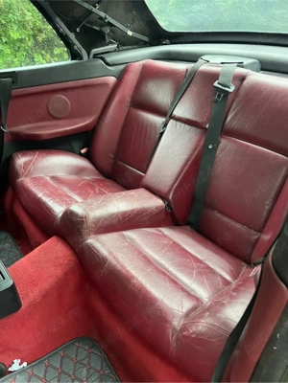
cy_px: 192
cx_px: 144
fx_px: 288
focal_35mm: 26
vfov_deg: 67.3
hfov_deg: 53.1
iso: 500
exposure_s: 1/44
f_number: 1.6
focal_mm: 5.1
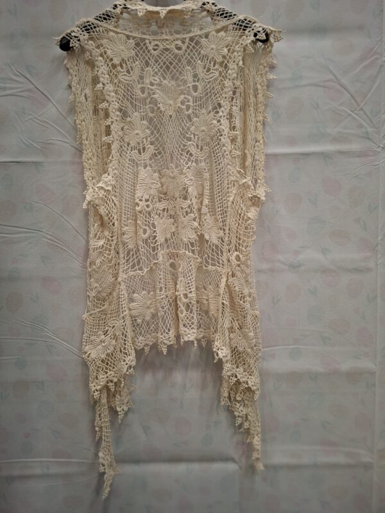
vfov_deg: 73.9
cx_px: 192
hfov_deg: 58.9
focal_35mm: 23
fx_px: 341
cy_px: 256
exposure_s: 1/50
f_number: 1.8
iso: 250
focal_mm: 5.54
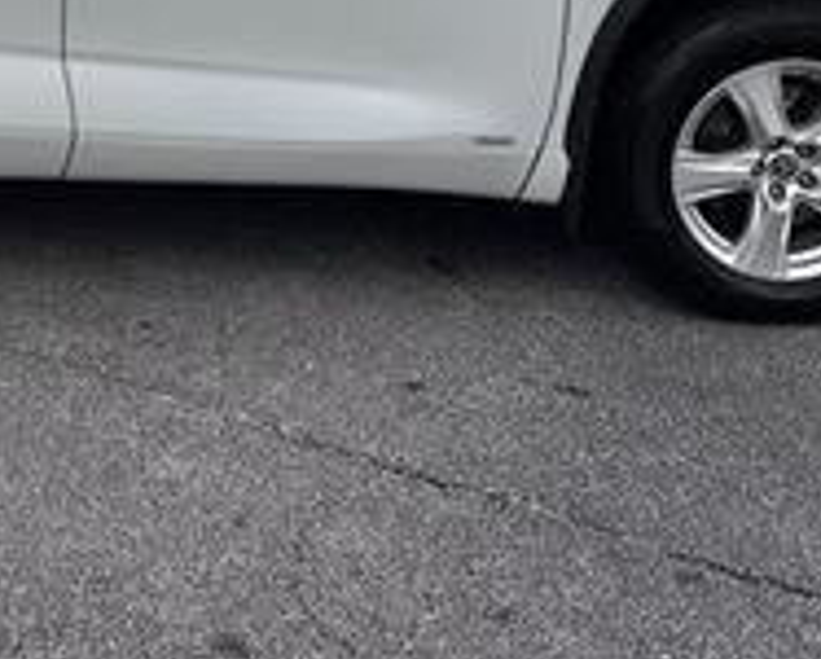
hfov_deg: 29.1
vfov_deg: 22.5
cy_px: -119
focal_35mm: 63
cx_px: 119
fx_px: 1532
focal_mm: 6.86
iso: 80
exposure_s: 1/3155
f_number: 1.78
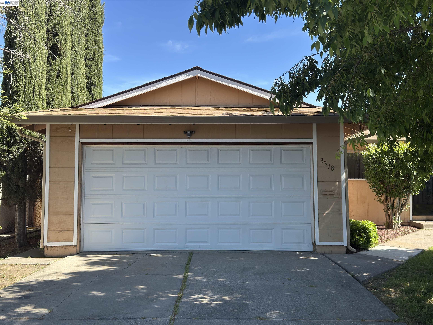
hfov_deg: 52.6
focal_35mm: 35
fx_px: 438
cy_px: 162
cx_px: 216
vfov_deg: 40.7
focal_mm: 6.76
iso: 100
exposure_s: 1/1821
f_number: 1.78
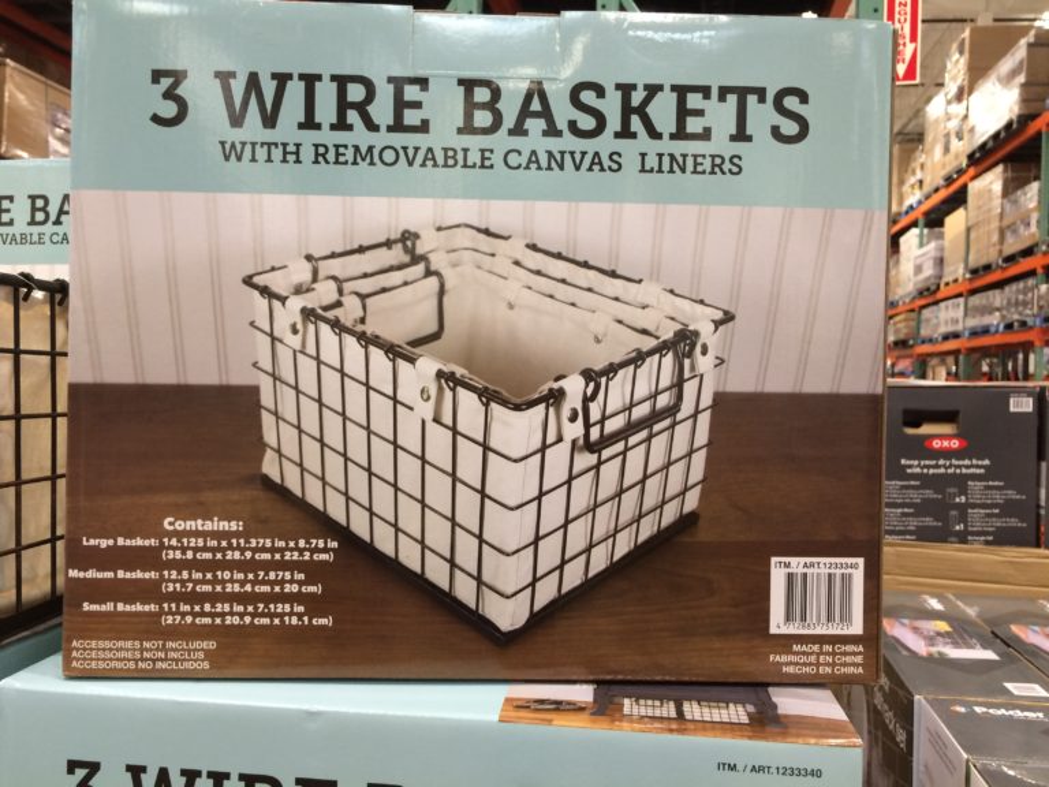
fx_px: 879
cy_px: 394
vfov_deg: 48.2
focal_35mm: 29
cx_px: 524
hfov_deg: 61.7
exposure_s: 1/30
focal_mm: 4.15
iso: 80
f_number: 2.2
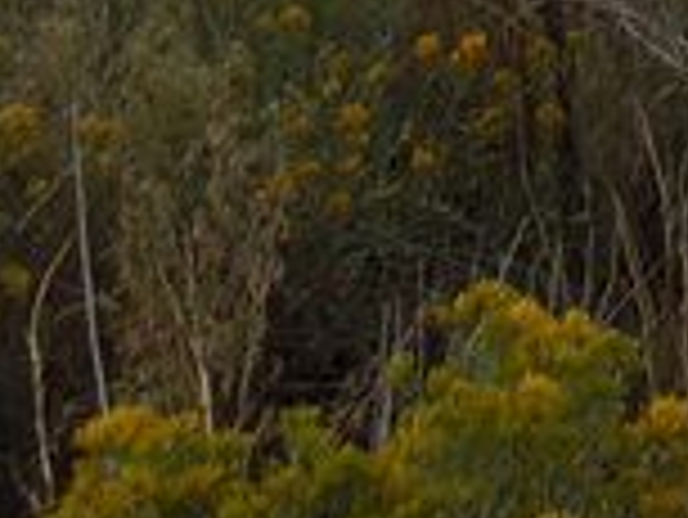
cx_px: 1718
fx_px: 3322
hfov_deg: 10.1
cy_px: -1194
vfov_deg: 7.5
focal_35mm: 167
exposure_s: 1/1250
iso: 100
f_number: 3.3
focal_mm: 4.5
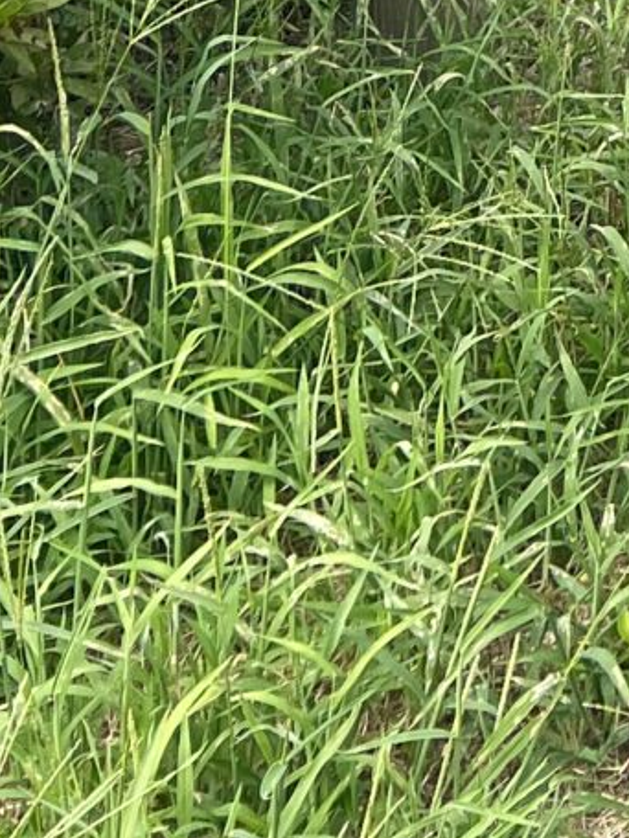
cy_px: -1367
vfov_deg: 10.8
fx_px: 3537
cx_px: 1352
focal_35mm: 146
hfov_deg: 9.4
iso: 50
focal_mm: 5.7
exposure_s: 1/452
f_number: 1.5
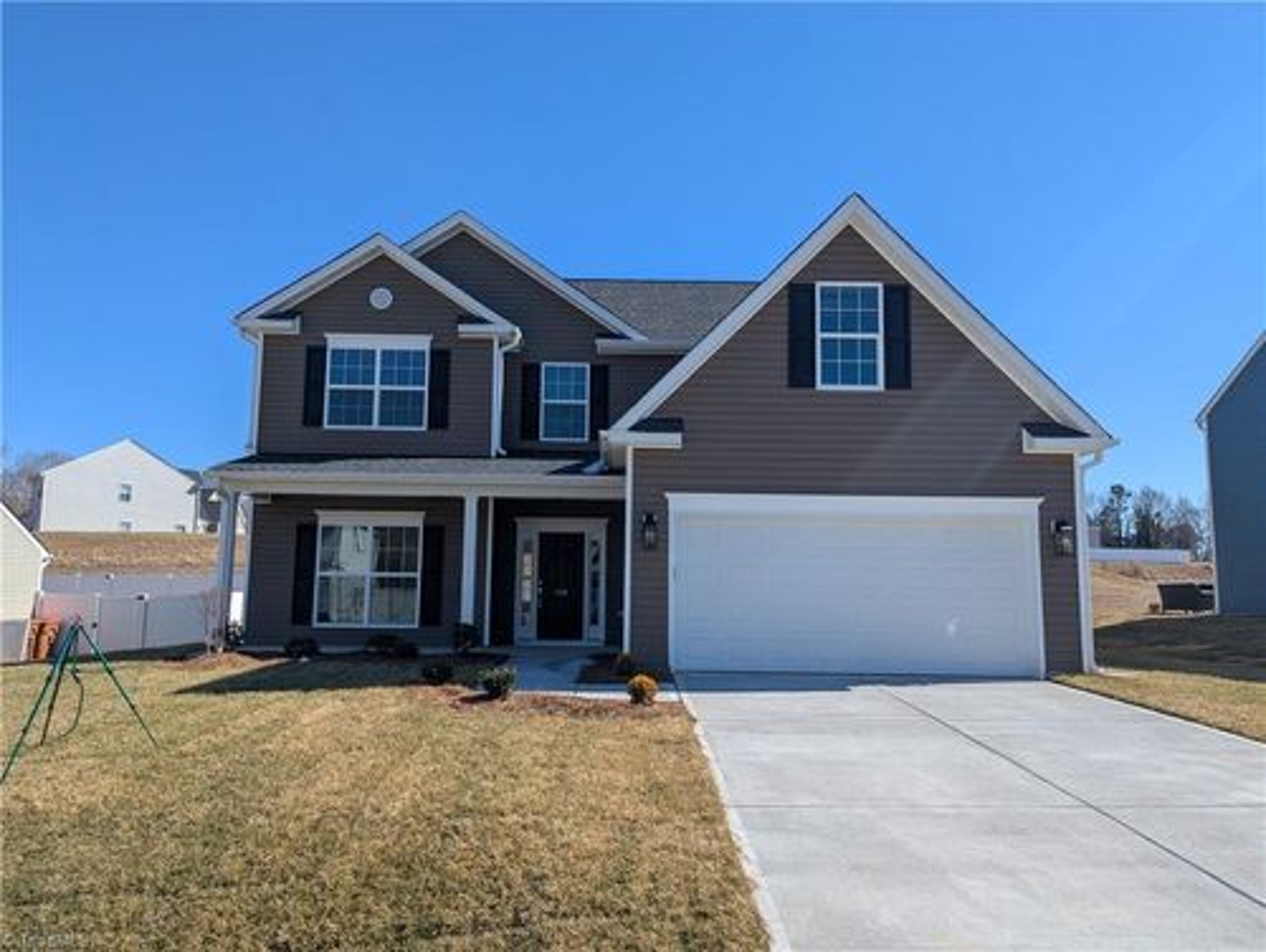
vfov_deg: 56.9
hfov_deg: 71.5
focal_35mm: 24
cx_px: 633
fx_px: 879
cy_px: 476
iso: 45
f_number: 1.85
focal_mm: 6.81
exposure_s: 1/1825
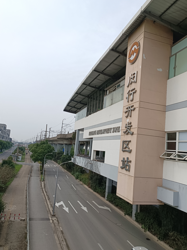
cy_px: 125
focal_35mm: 27
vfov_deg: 65.3
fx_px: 194
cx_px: 94
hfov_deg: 51.4
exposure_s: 1/592
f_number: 1.9
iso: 100
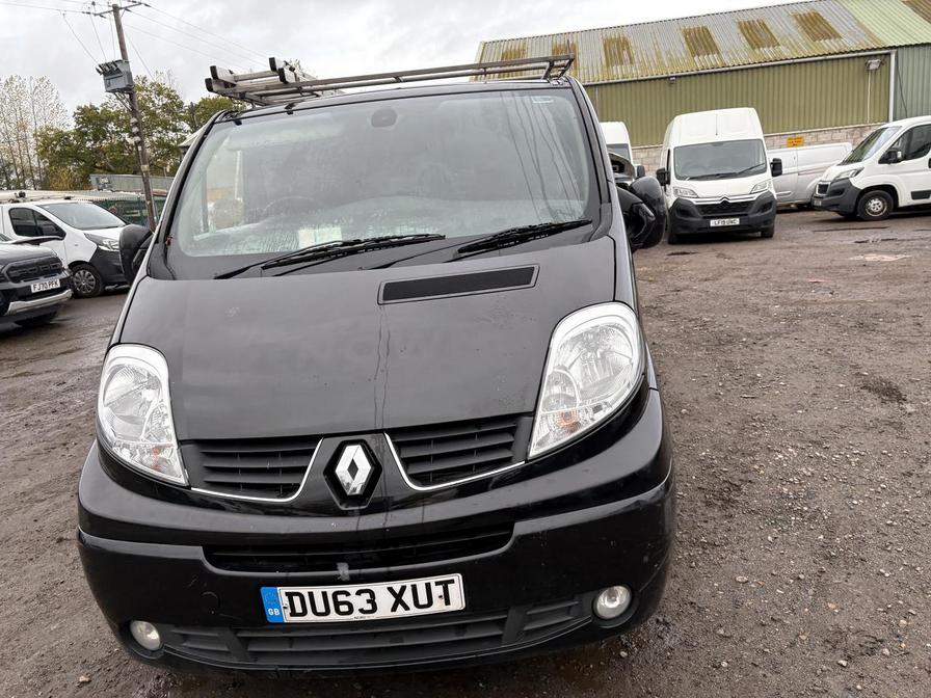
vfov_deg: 53.1
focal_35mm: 26
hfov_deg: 67.3
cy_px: 349
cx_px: 466
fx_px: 699
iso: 50
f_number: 1.6
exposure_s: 1/475
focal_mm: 5.96
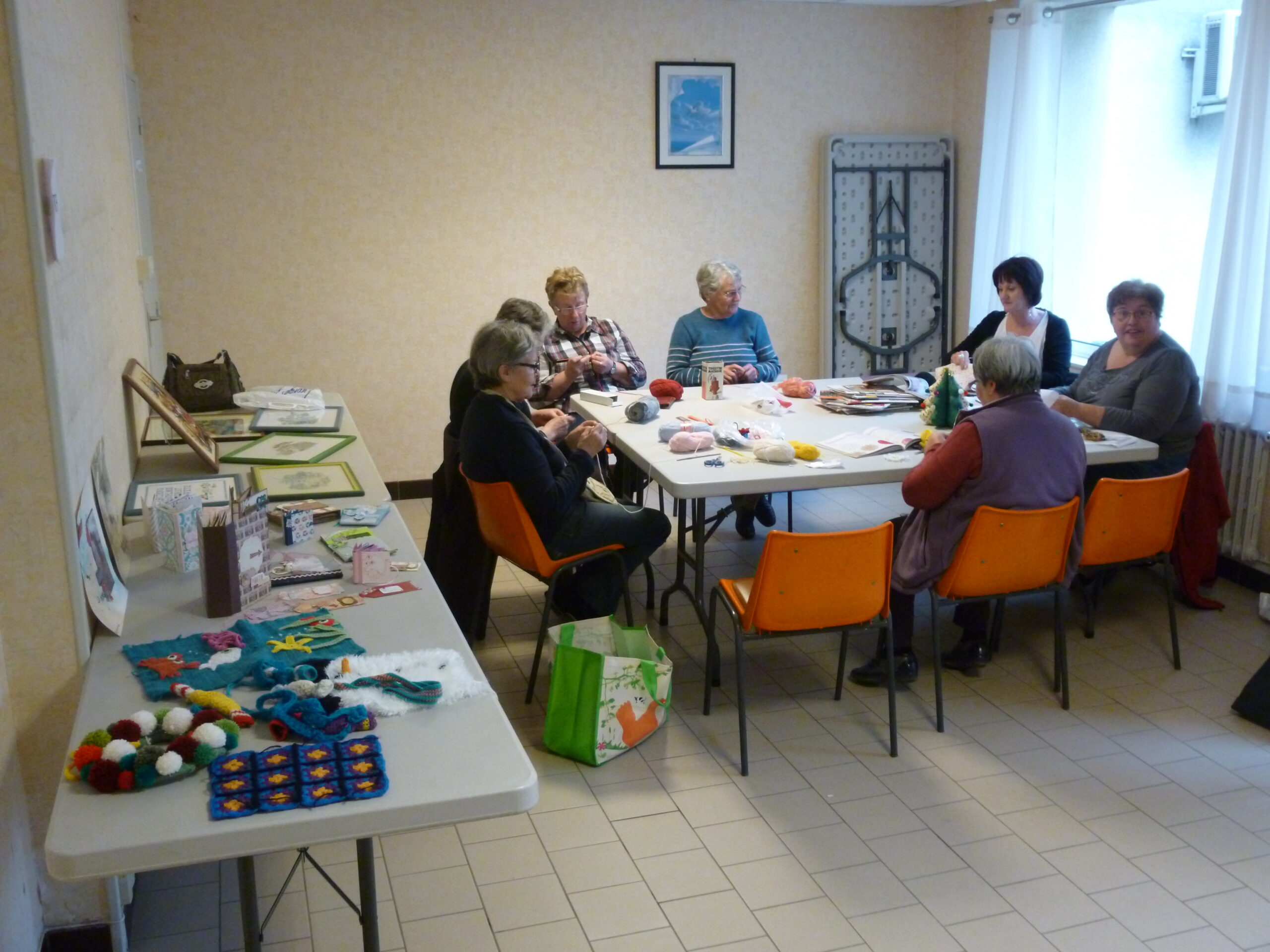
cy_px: 476
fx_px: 1247
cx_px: 635
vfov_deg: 41.8
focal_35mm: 34
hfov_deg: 54.0
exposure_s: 1/15
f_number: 3.5
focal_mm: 6
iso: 400
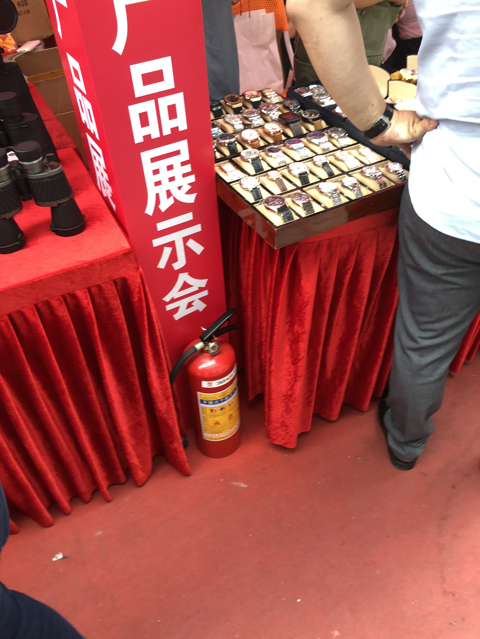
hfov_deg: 49.7
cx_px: 240
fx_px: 518
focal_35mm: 28
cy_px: 320
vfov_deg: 63.4
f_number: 1.8
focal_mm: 4
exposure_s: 1/20
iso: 40
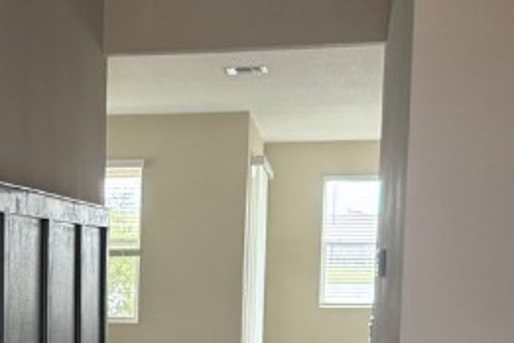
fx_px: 1399
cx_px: -43
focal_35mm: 98
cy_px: 402
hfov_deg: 19.9
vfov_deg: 13.6
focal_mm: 6.76
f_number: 1.78
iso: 200
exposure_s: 1/89
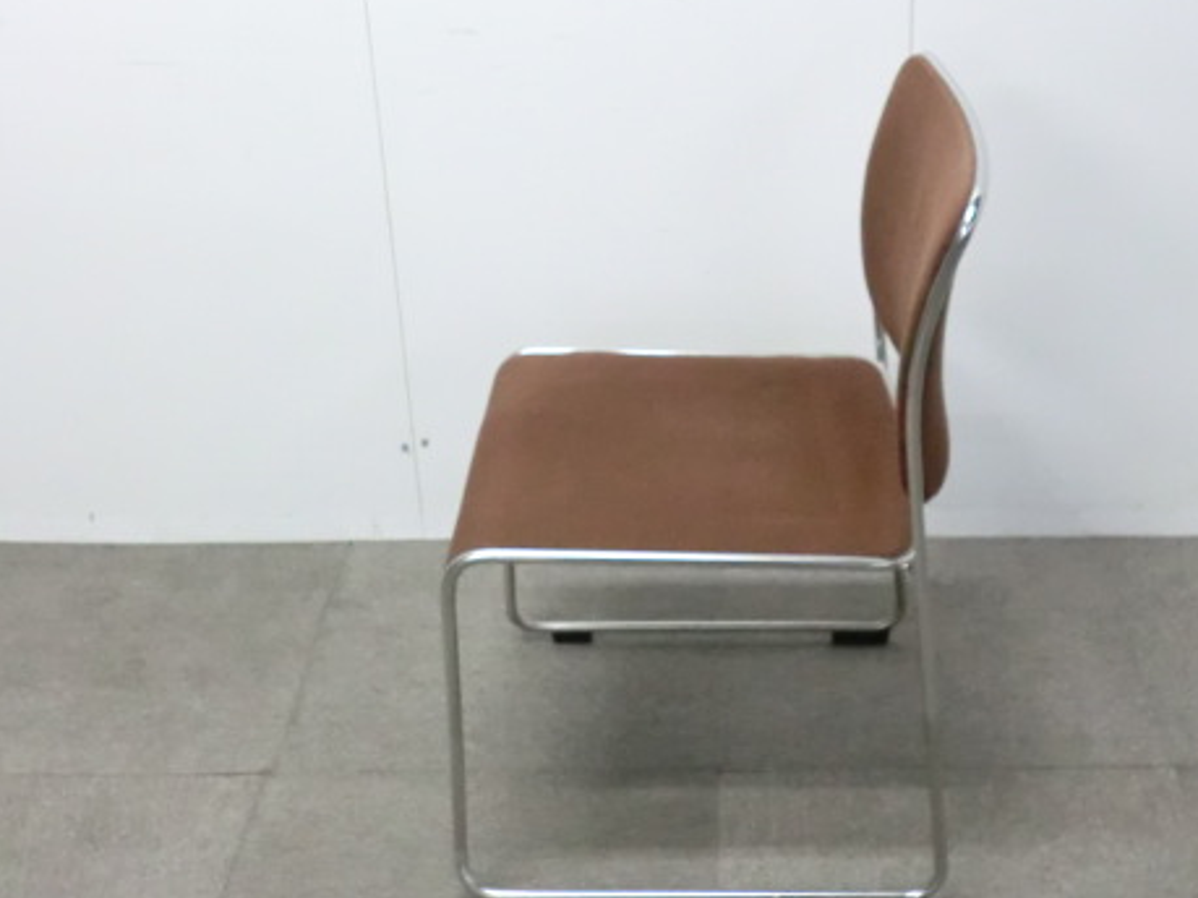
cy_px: 379
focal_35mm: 53
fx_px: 1834
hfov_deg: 36.0
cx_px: 731
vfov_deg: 27.5
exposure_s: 1/40
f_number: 3.9
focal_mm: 6.9
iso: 800
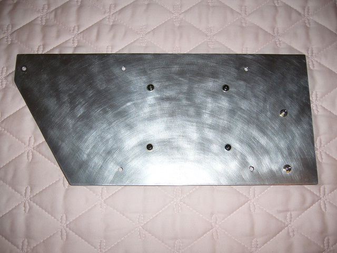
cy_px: 126
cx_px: 168
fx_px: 341
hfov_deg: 52.6
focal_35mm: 35
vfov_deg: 40.7
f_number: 2.8
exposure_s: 1/30
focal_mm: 5.8
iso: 80
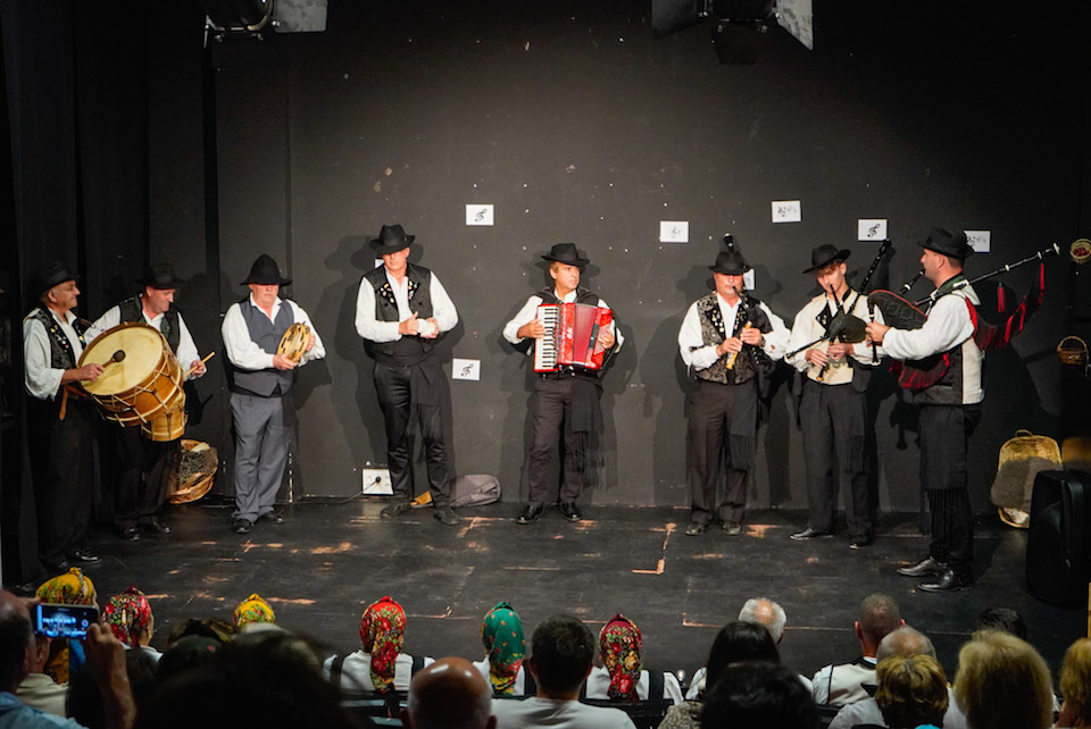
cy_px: 364
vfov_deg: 23.0
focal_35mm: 59
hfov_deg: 33.9
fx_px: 1790
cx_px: 546
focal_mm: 59
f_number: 5
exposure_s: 1/160
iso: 10000
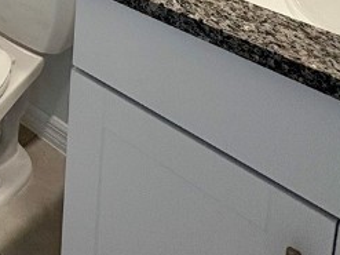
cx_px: -81
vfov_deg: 19.3
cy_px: -198
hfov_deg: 28.4
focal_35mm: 58
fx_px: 569
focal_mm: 2.22
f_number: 2.2
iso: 125
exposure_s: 1/60
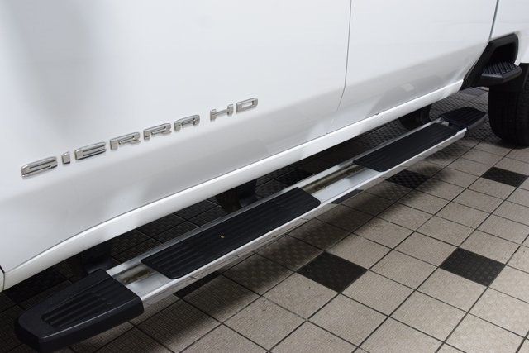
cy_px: 176
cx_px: 264
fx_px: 529
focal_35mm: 36
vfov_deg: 36.9
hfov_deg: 53.1
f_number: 5.6
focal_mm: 24
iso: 1600
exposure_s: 1/60
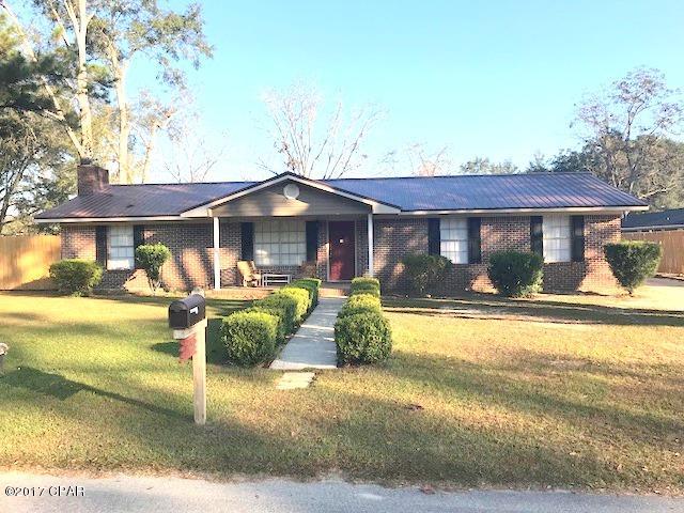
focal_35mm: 28
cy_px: 256
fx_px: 553
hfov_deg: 63.4
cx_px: 342
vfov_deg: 49.7
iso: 20
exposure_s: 1/1064
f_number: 1.8
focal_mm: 3.99
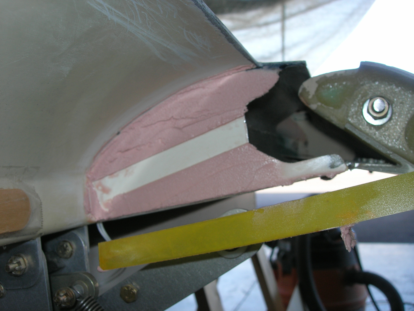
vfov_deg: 37.7
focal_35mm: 38
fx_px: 454
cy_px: 156
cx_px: 207
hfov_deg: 49.0
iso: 64
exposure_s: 1/60.1
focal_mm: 7.8
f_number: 4.8
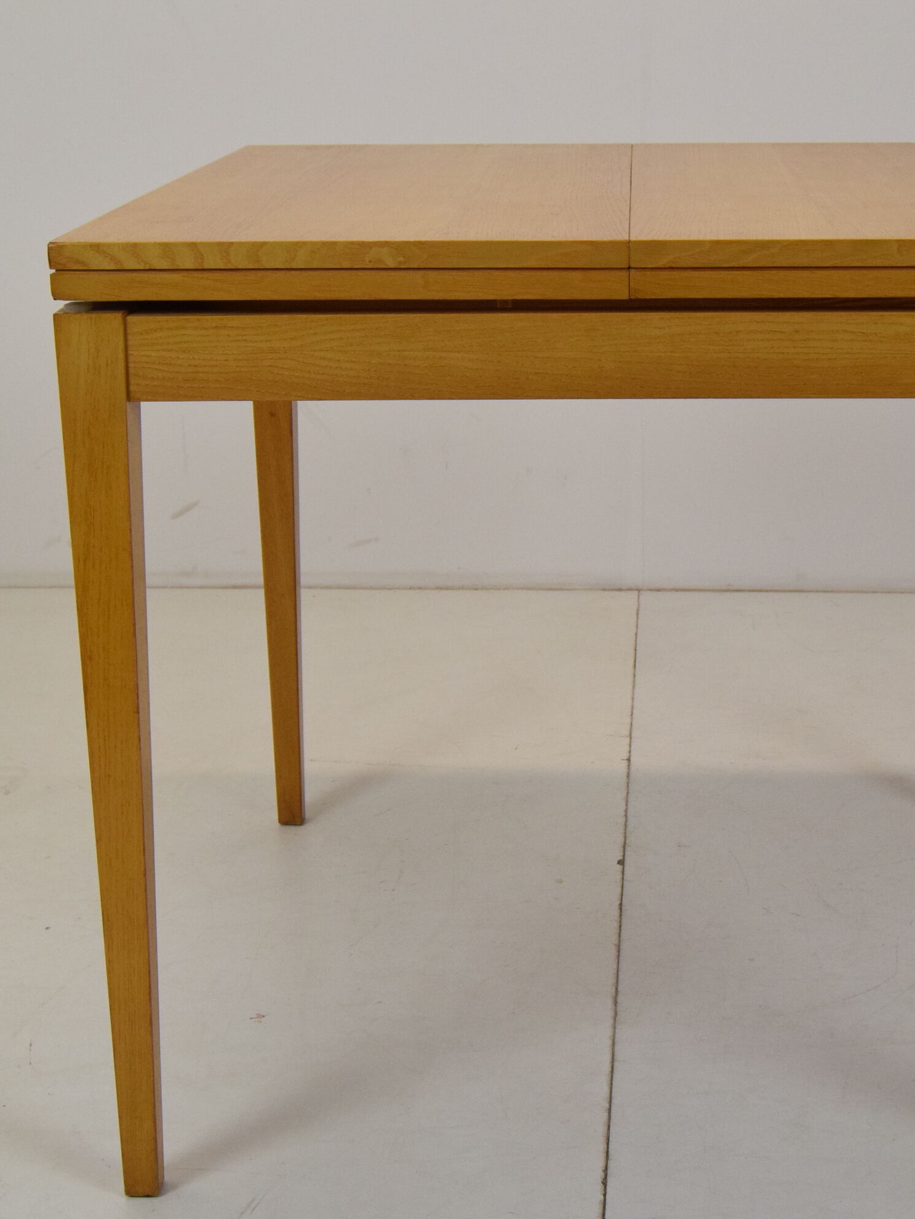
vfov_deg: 31.7
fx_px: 2149
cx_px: 615
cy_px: 609
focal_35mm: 61
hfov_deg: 23.9
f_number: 8
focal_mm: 28
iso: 1600
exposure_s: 1/250
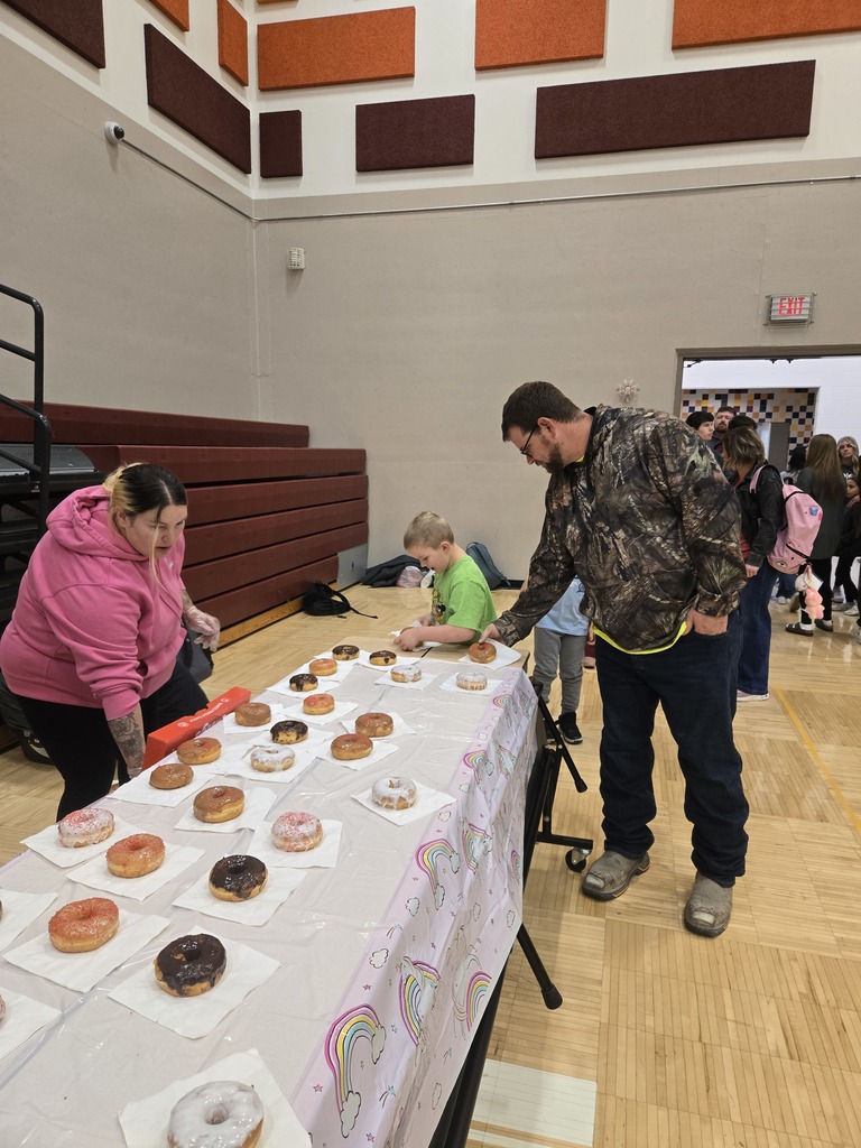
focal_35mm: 23
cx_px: 430
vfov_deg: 73.9
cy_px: 574
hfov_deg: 58.9
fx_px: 763
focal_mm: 5.4
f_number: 1.8
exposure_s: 1/120
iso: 320
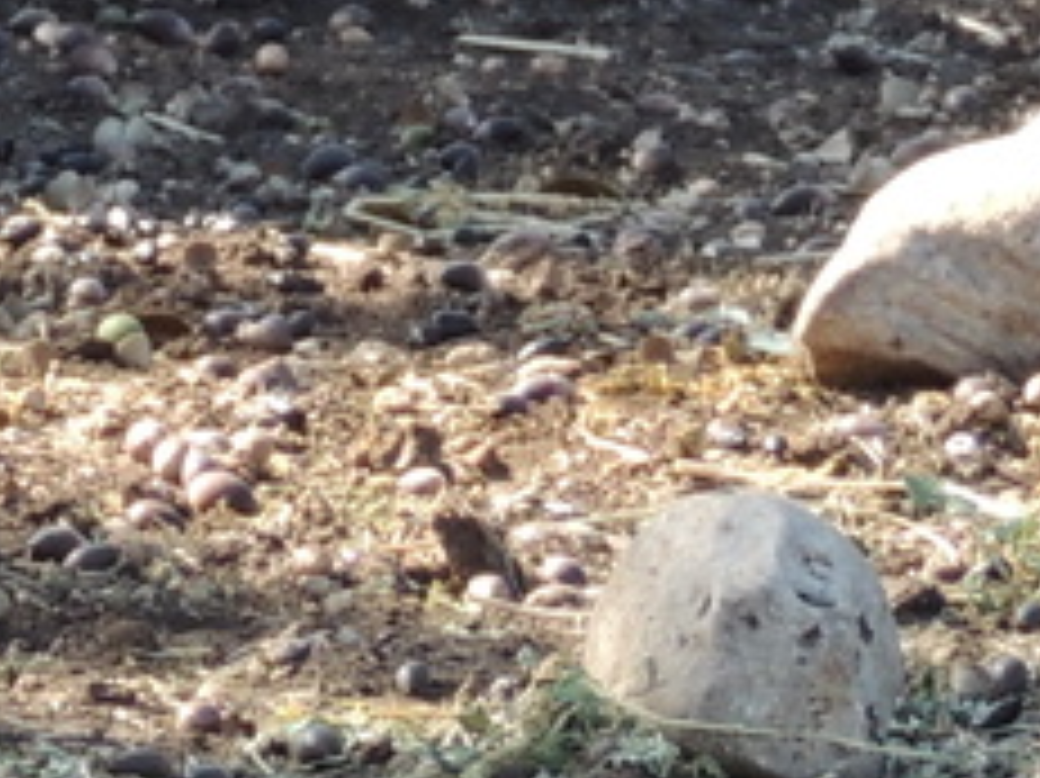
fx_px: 28287
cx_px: -1072
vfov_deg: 1.6
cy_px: -774
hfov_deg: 2.1
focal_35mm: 942
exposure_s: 1/125
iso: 180
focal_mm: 30.3
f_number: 4.5
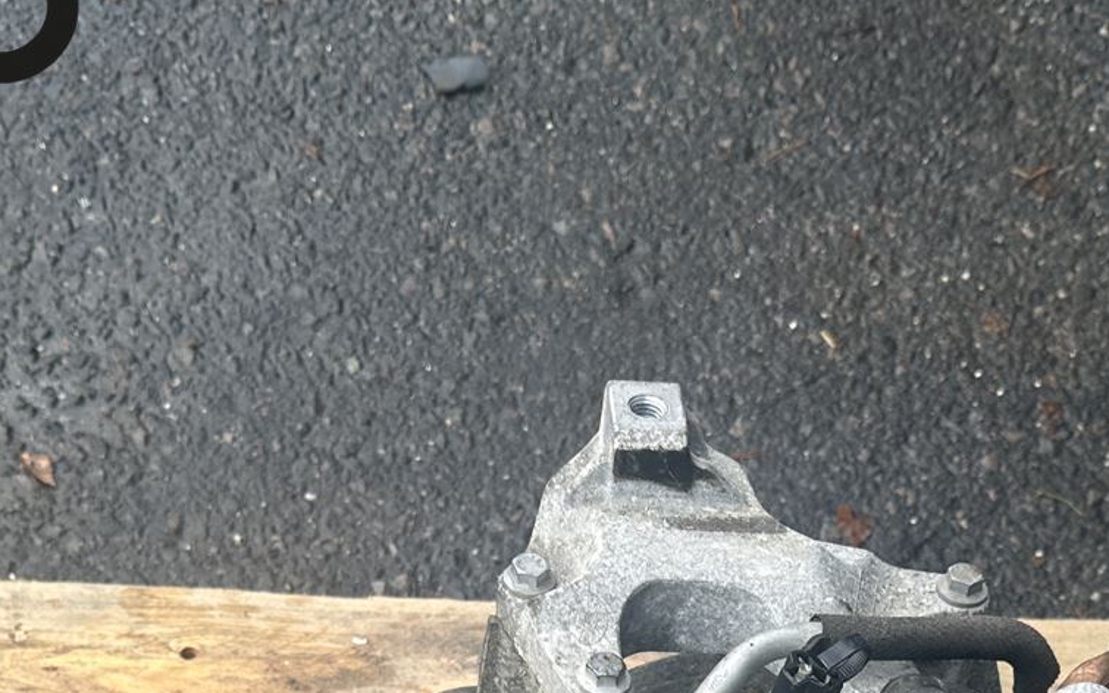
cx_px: 680
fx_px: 2086
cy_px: 1053
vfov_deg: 17.0
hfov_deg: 29.7
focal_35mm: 69
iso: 64
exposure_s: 1/170
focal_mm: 6.86
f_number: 1.78
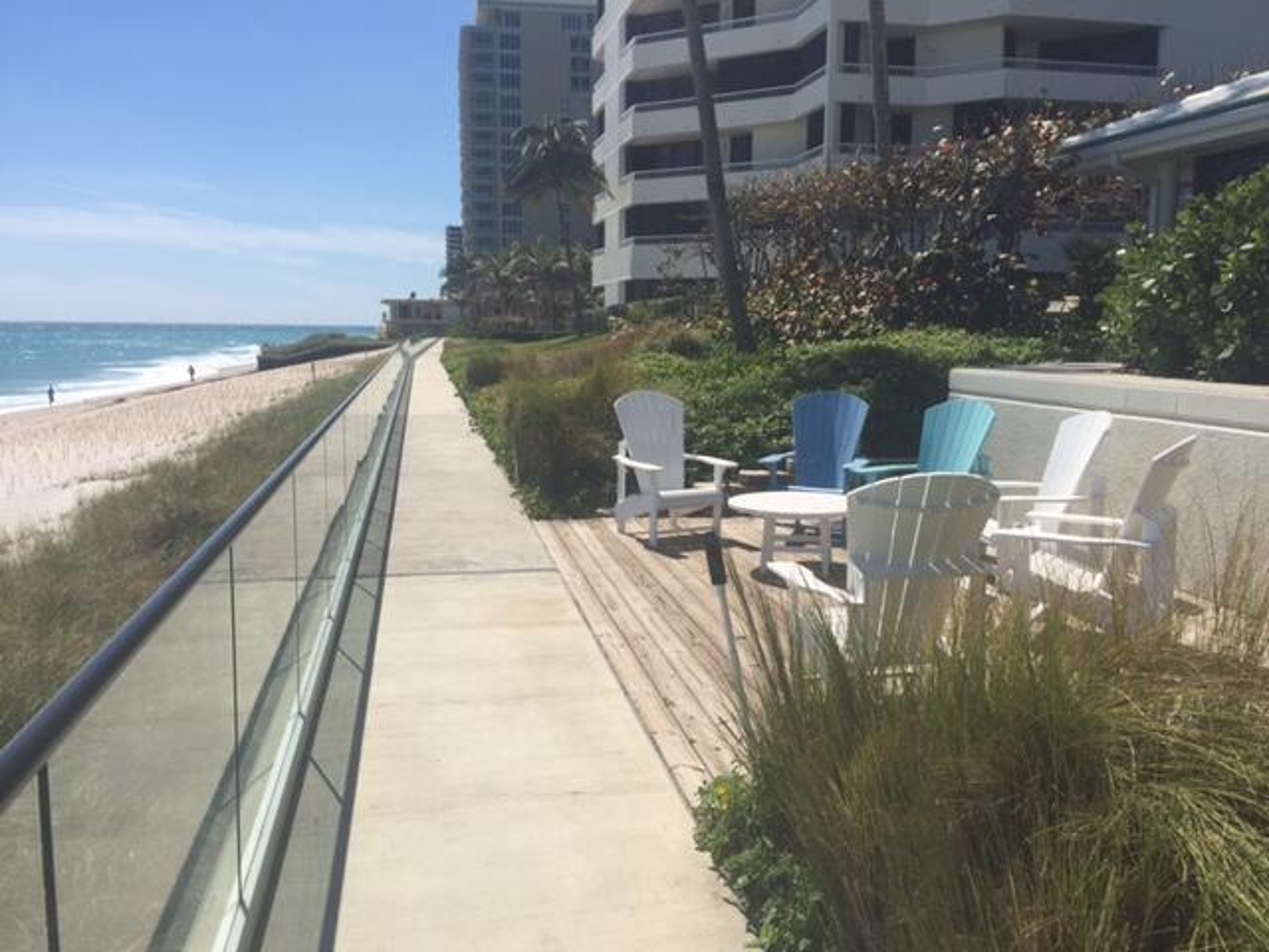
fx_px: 1063
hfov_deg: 61.7
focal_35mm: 29
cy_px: 476
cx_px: 634
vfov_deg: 48.2
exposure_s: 1/3597
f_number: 2.2
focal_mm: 4.15
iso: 32
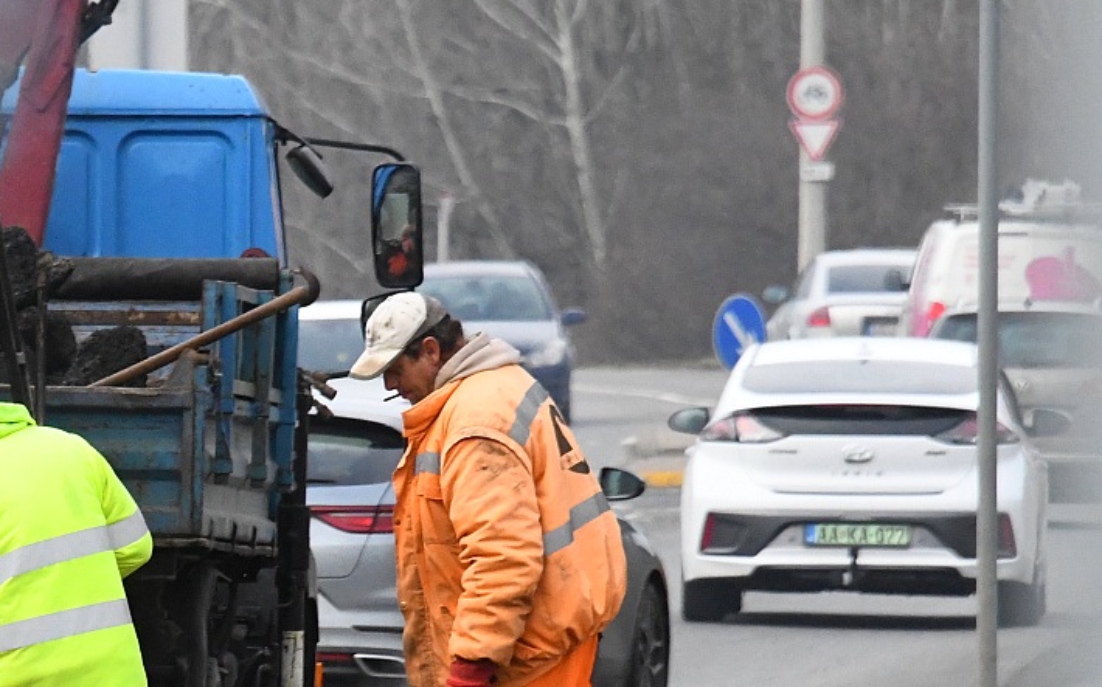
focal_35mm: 793
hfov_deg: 2.7
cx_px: 36
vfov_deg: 1.7
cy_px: 536
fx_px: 23805
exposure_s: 1/4000
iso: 5000
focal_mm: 230
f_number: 8
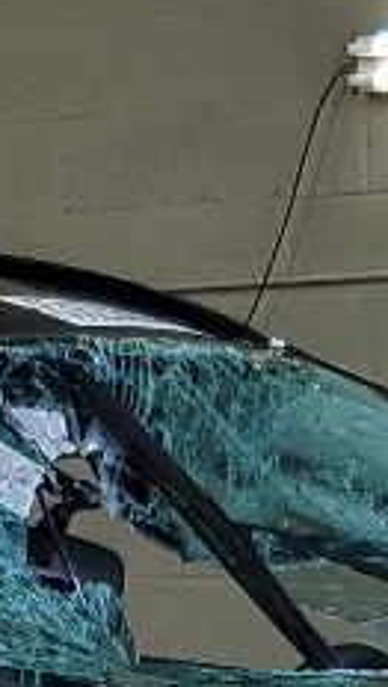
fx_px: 3556
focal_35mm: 195
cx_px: 107
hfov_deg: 6.2
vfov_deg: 10.2
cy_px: 1356
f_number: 1.5
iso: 50
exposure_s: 1/182
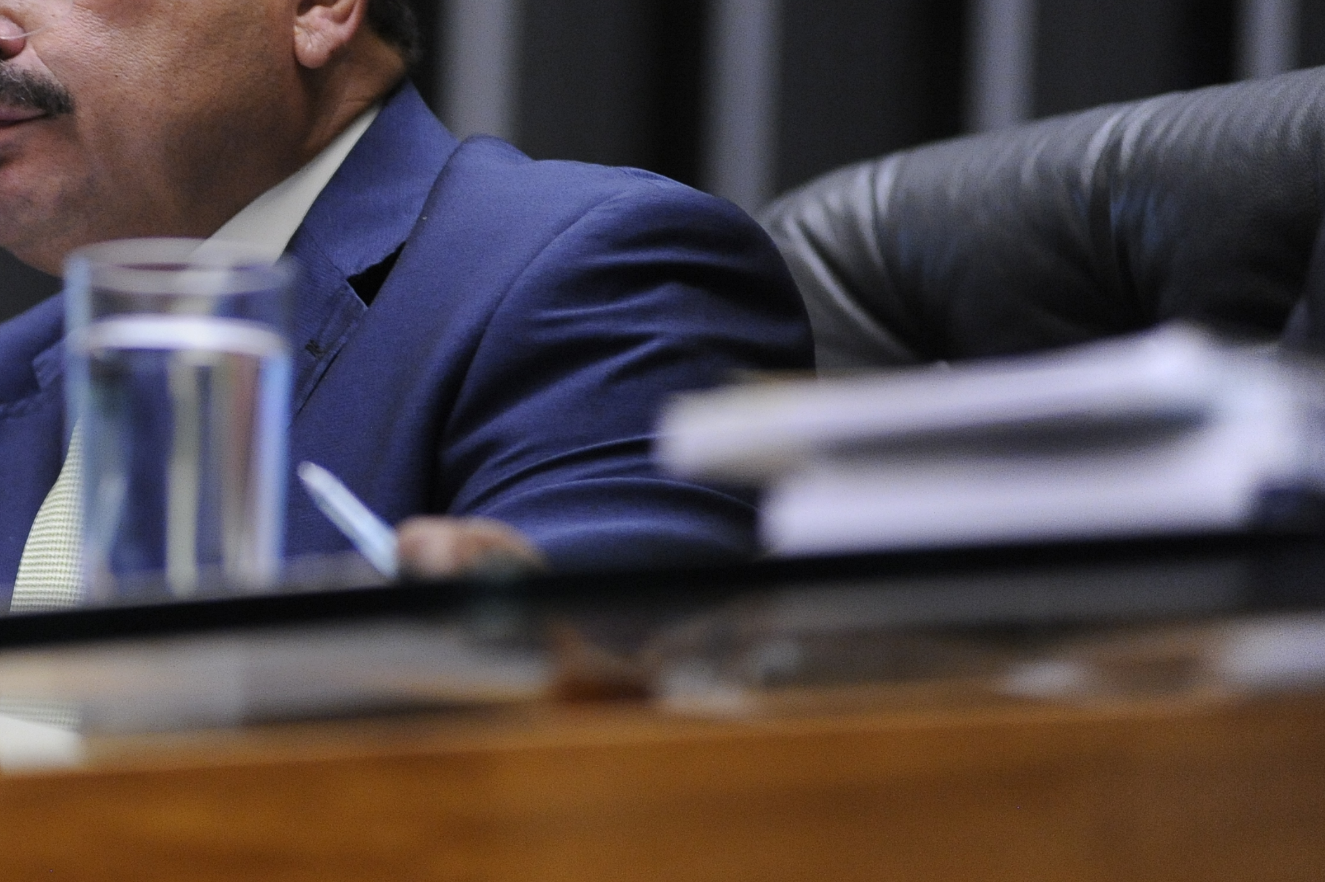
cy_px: 149
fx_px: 11622
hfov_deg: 6.5
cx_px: -9
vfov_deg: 4.3
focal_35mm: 316
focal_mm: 155
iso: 2500
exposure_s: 1/125
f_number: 3.2
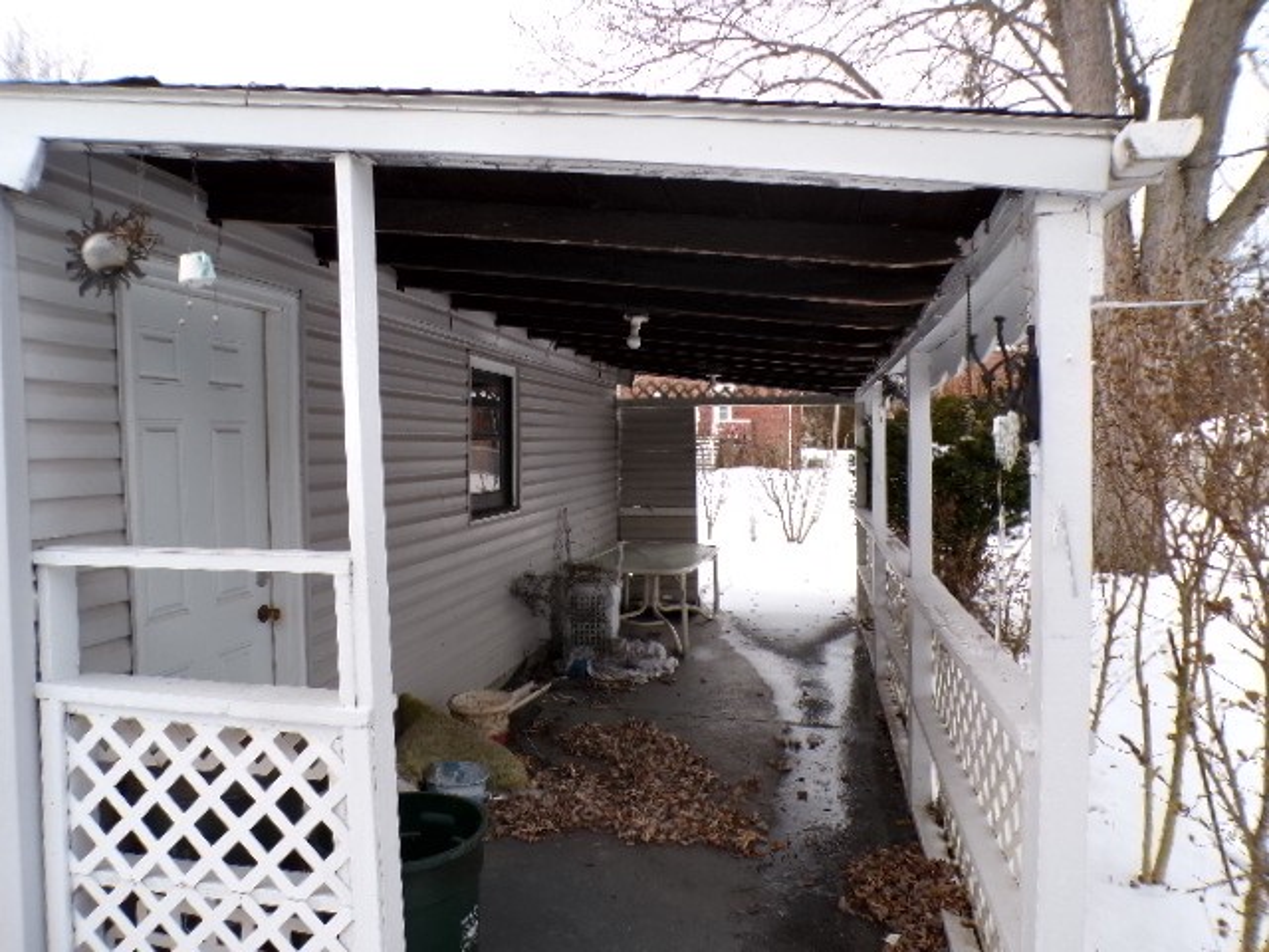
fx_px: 880
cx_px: 634
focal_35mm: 24
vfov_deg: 56.8
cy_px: 476
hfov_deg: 71.6
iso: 100
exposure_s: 1/140
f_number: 4.4
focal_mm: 4.3
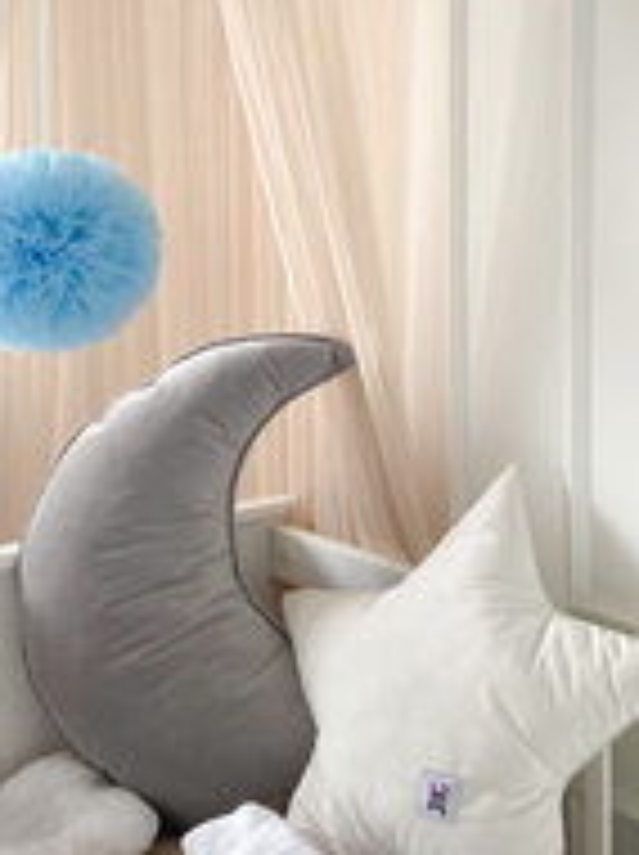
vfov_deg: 39.2
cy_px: 274
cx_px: 441
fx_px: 1184
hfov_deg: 29.9
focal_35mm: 48
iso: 320
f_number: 1.8
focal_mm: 4.25
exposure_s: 1/60
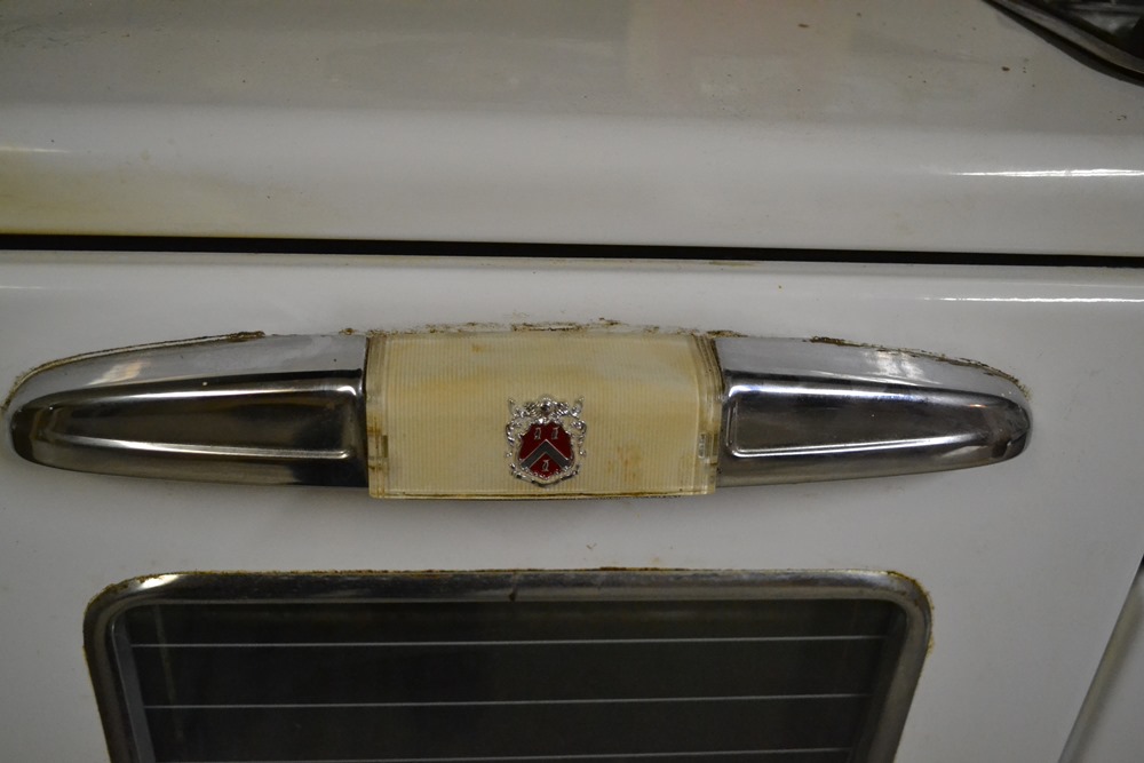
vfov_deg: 36.9
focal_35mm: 36
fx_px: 1144
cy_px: 382
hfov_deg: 53.1
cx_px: 572
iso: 3200
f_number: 4
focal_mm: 24
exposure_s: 1/250
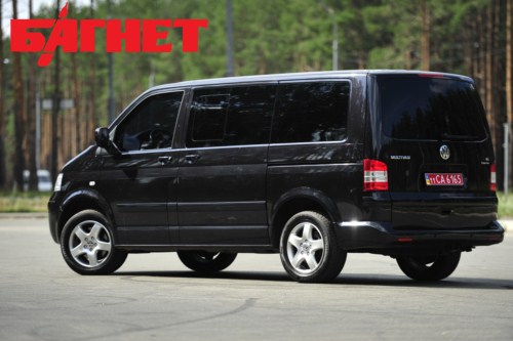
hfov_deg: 12.5
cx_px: 256
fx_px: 2350
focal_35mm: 165
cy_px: 170
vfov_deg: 8.3
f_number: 2.8
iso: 200
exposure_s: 1/2000
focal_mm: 165
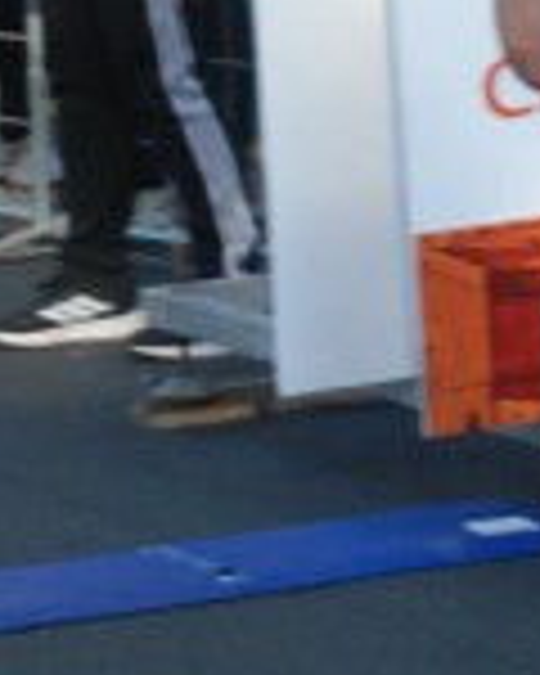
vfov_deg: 6.6
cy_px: 81
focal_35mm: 293
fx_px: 5853
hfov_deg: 5.3
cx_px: 538
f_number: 5
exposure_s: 1/320
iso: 1000
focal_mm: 52
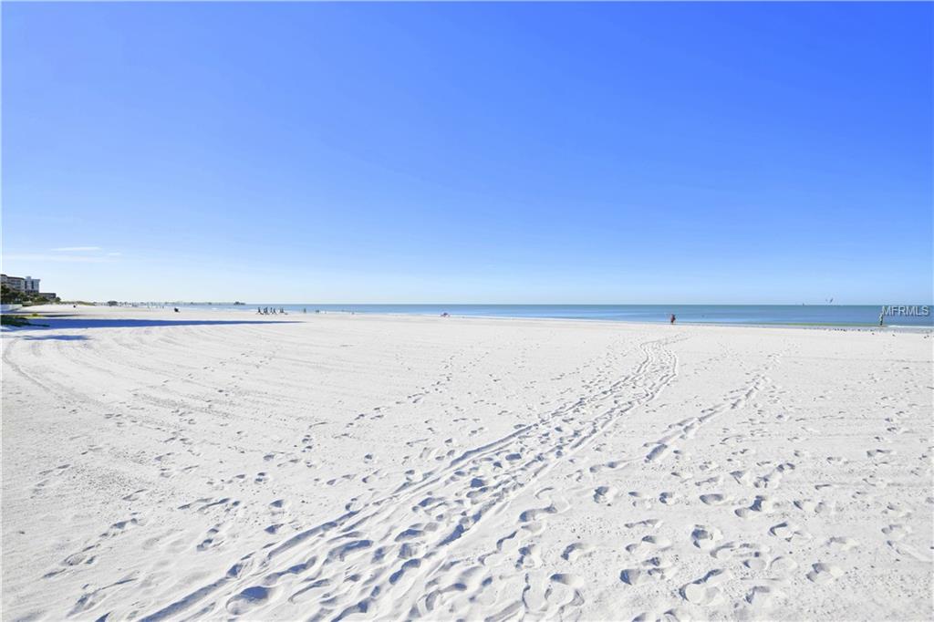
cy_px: 311
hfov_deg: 85.4
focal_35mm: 20
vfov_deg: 63.2
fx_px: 506
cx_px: 467
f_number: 8
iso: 100
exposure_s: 1/200
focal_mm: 13
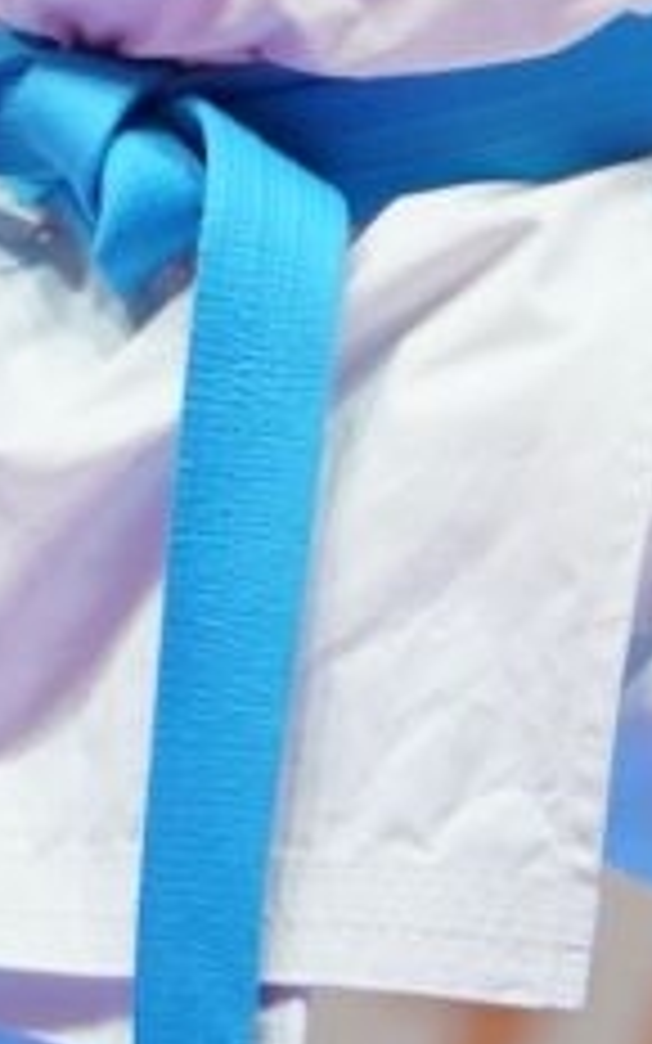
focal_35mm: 1672
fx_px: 47536
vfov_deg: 1.3
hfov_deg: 0.8
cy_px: 256
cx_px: 683
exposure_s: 1/500
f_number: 4
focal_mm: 211
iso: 1600
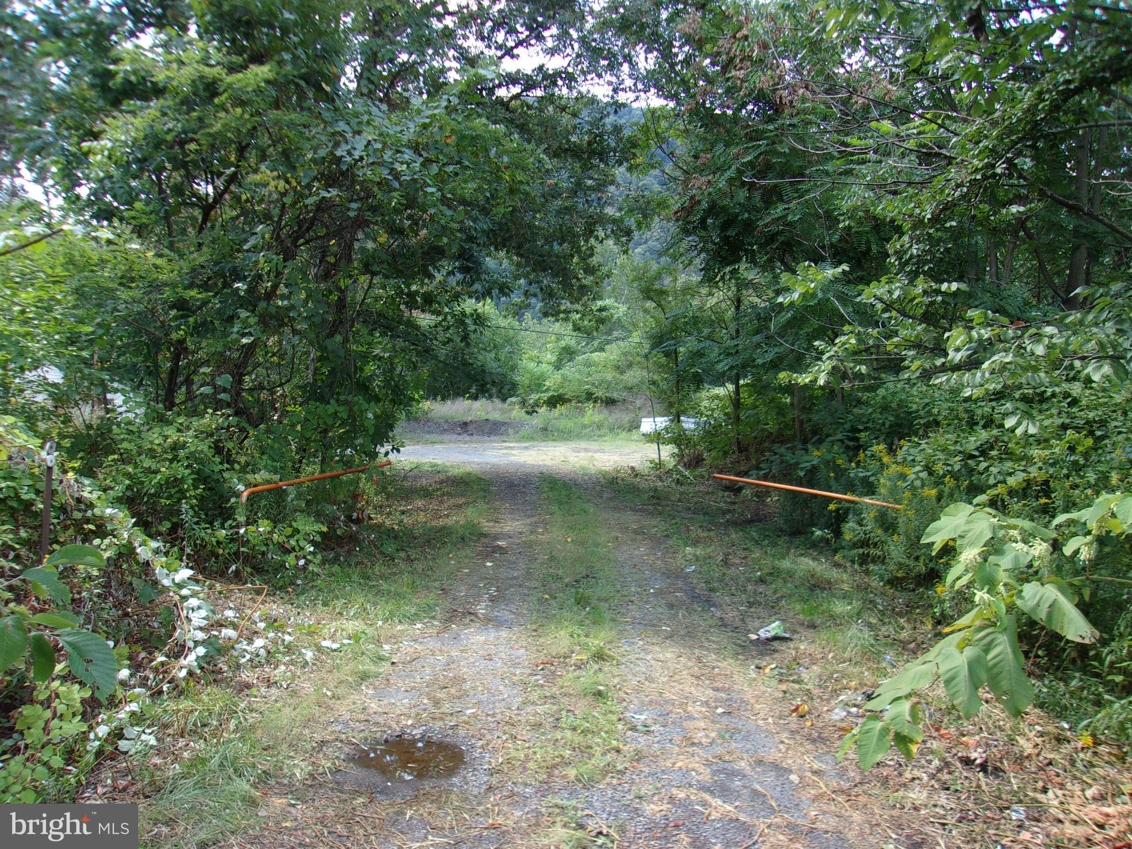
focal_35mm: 27
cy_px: 424
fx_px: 883
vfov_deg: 51.4
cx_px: 566
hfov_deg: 65.3
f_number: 3
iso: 80
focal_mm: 4.9
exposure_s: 1/100
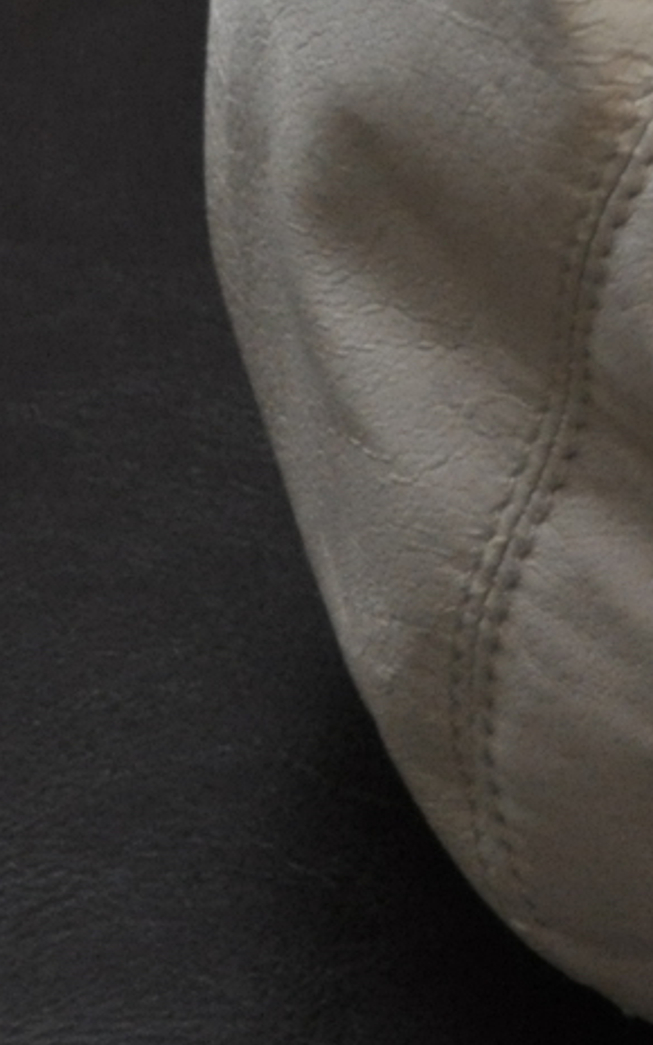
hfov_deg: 2.8
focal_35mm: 458
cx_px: 2322
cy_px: -115
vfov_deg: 4.6
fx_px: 13051
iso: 800
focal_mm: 65
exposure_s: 1/60
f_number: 5
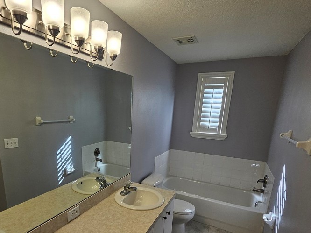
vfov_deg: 64.2
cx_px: 130
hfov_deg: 81.1
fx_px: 180
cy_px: 156
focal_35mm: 20
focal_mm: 1.7
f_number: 2.2
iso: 40
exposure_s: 1/60
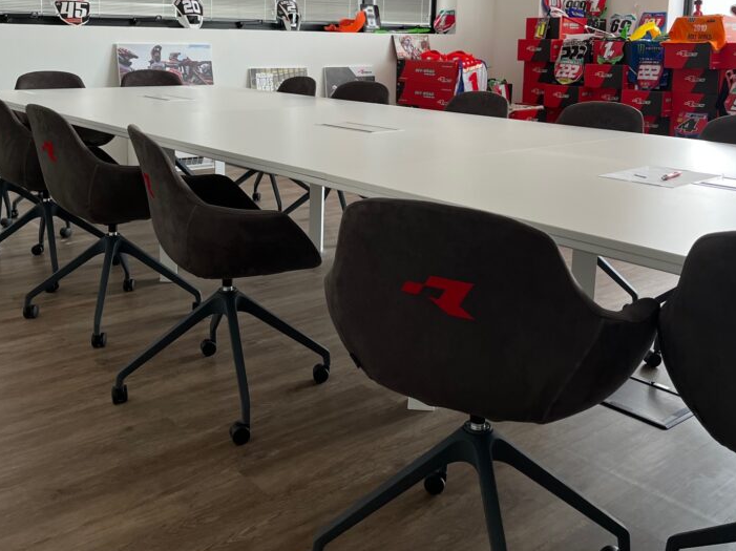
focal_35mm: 38
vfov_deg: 37.0
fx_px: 808
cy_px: 156
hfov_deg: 49.0
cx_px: 363
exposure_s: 1/50
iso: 125
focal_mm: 5.1
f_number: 1.6
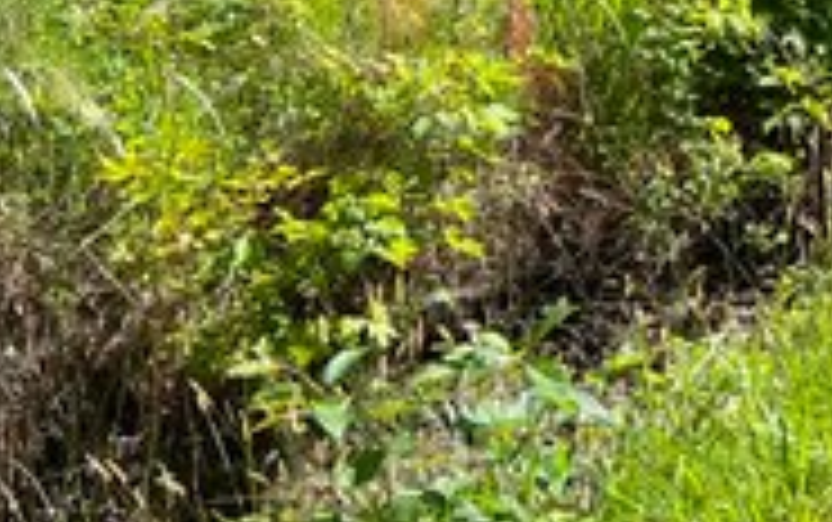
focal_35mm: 94
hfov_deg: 20.4
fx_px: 2133
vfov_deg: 12.8
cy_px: -380
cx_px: 1041
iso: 50
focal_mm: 5.7
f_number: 1.5
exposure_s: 1/1779
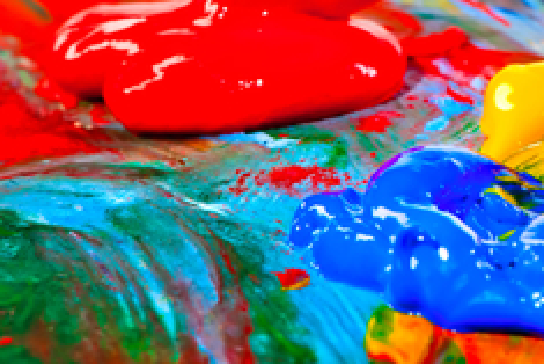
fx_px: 3372
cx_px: 544
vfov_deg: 6.2
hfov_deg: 9.2
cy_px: 68
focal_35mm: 223
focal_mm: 105
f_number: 29
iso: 200
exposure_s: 1/200
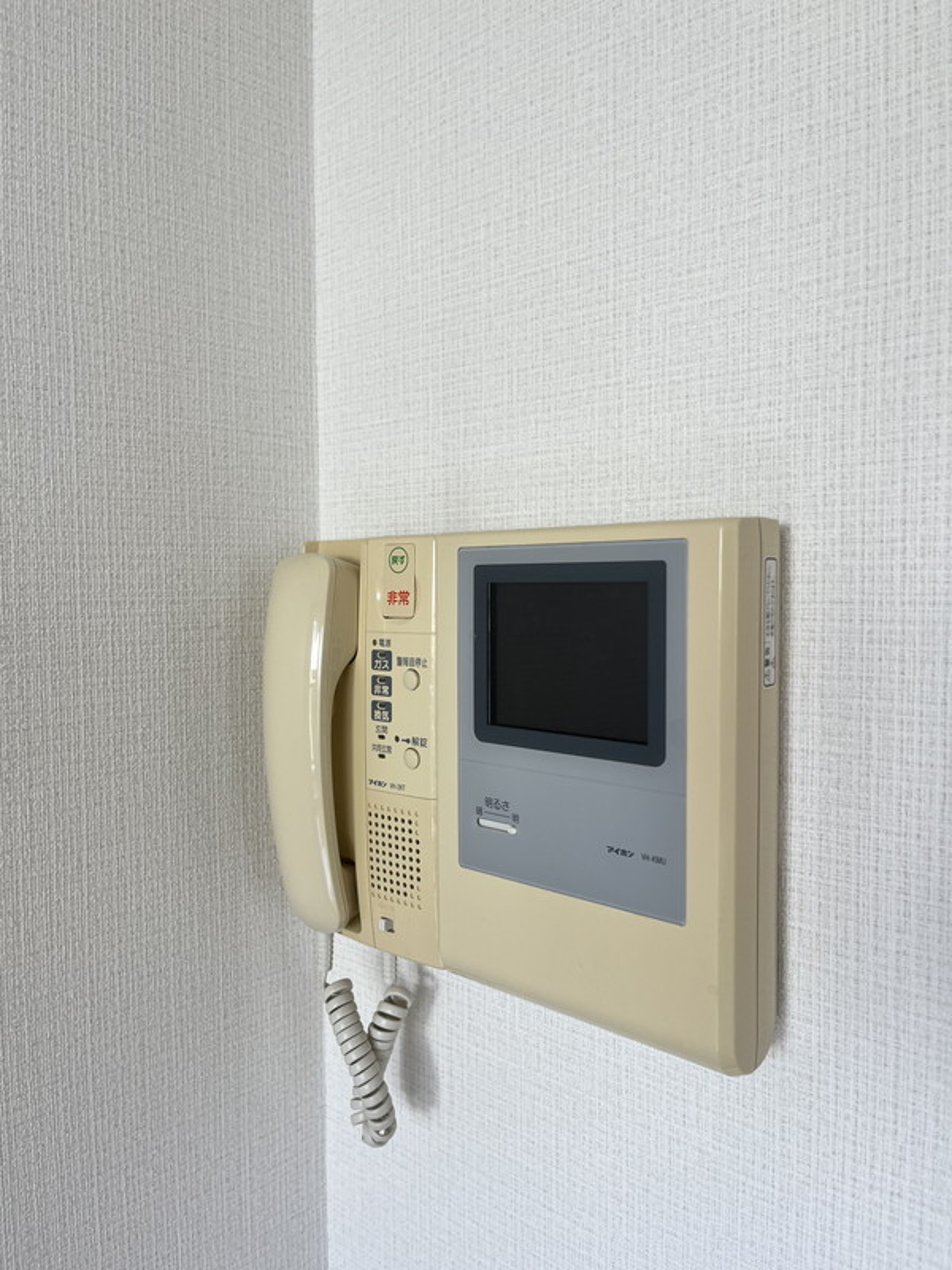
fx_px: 953
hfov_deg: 53.1
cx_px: 476
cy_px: 635
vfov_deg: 67.3
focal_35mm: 26
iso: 40
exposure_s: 1/100
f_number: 1.6
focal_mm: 5.1
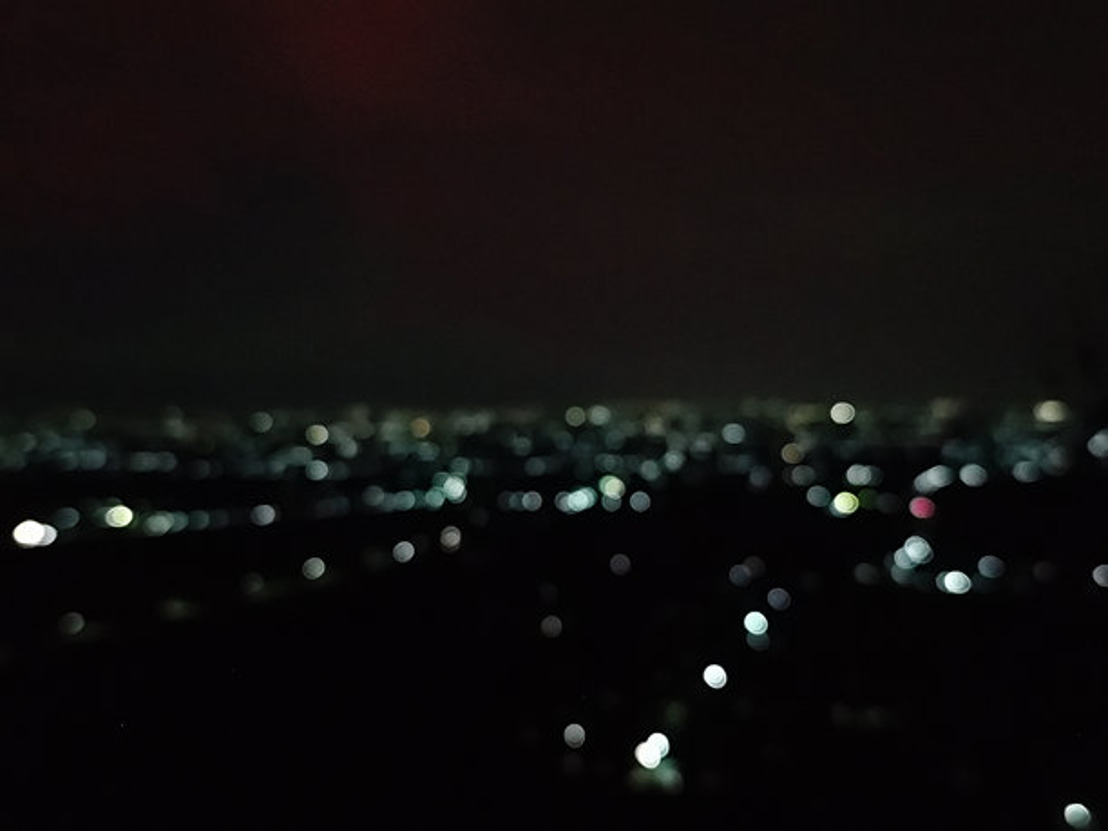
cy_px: 416
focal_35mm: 39
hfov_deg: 47.9
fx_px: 1248
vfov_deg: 36.8
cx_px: 554
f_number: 1.65
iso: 12800
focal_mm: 6.19
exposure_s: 1/14.3
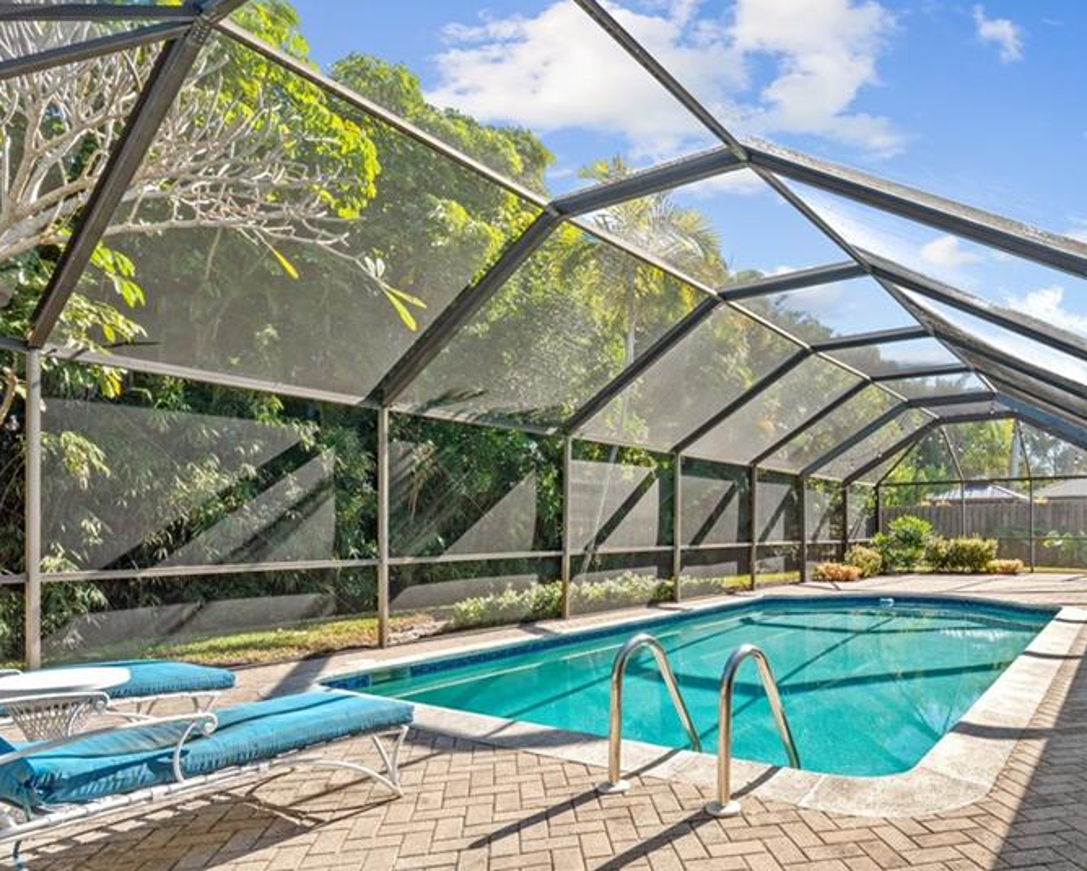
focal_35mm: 23
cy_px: 541
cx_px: 687
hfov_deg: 71.3
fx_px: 740
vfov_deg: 60.2
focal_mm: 16
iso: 100
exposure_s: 1/15
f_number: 9
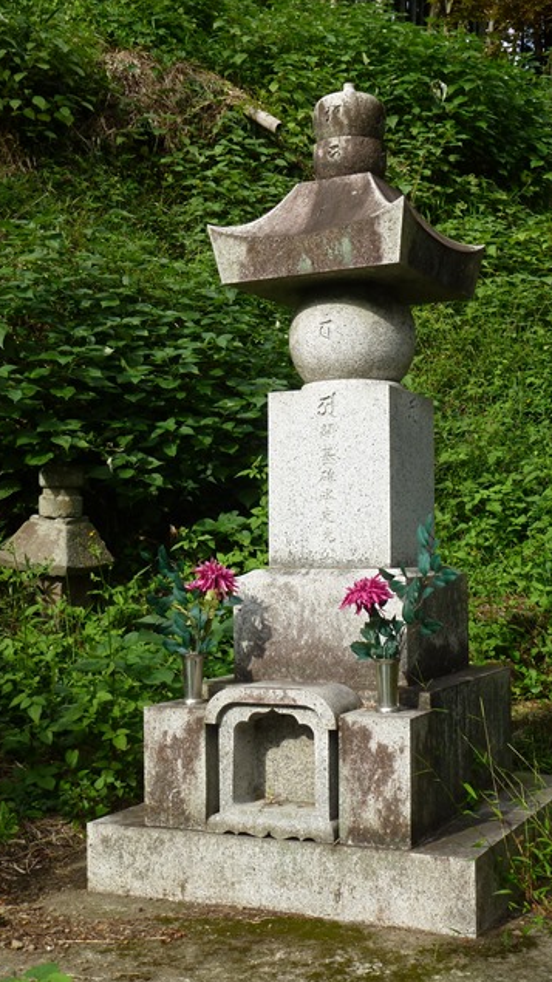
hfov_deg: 26.4
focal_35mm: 45
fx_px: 1171
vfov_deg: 45.5
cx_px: 351
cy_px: 492
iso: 100
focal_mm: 7.4
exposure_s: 1/320
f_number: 3.9
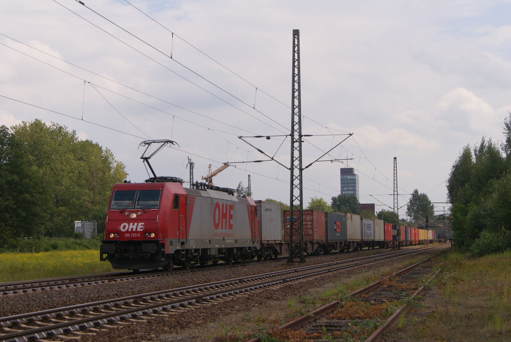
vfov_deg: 20.2
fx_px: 959
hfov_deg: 29.8
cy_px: 171
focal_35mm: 68
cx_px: 256
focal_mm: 45
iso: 200
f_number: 10
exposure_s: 1/1000
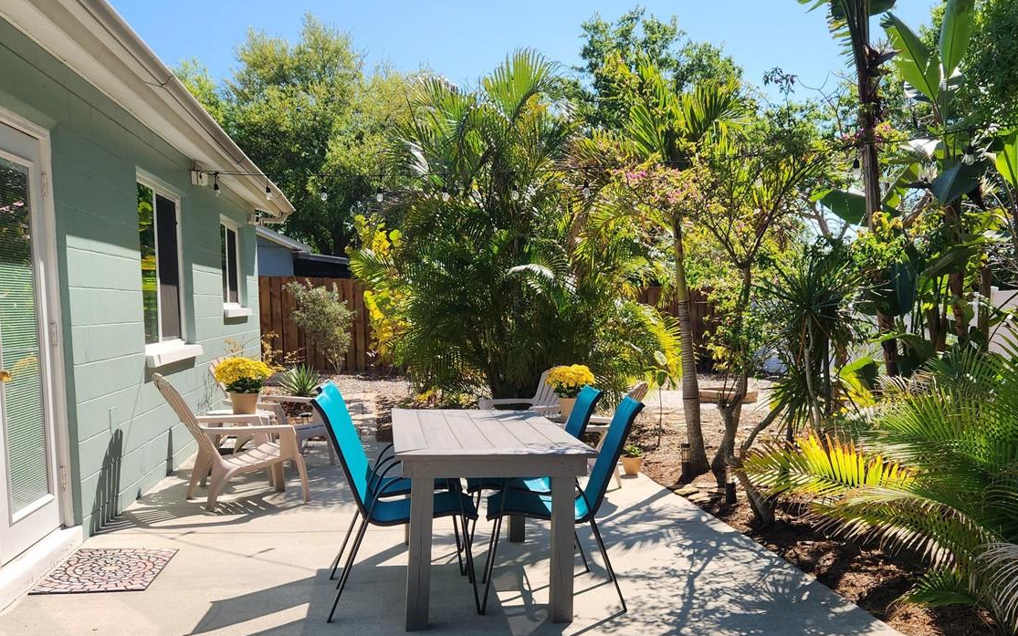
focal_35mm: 35
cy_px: 427
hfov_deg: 54.6
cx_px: 646
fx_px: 971
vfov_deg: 35.9
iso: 20
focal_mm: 5.4
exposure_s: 1/1163
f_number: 1.8
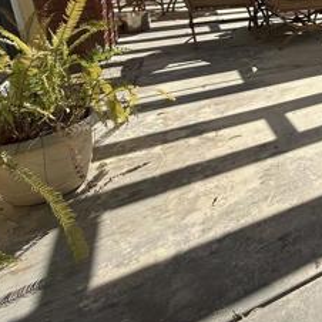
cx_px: 440
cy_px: 23
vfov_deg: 42.6
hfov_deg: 32.3
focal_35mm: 35
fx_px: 368
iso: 50
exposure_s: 1/2320
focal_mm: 2.22
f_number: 2.2
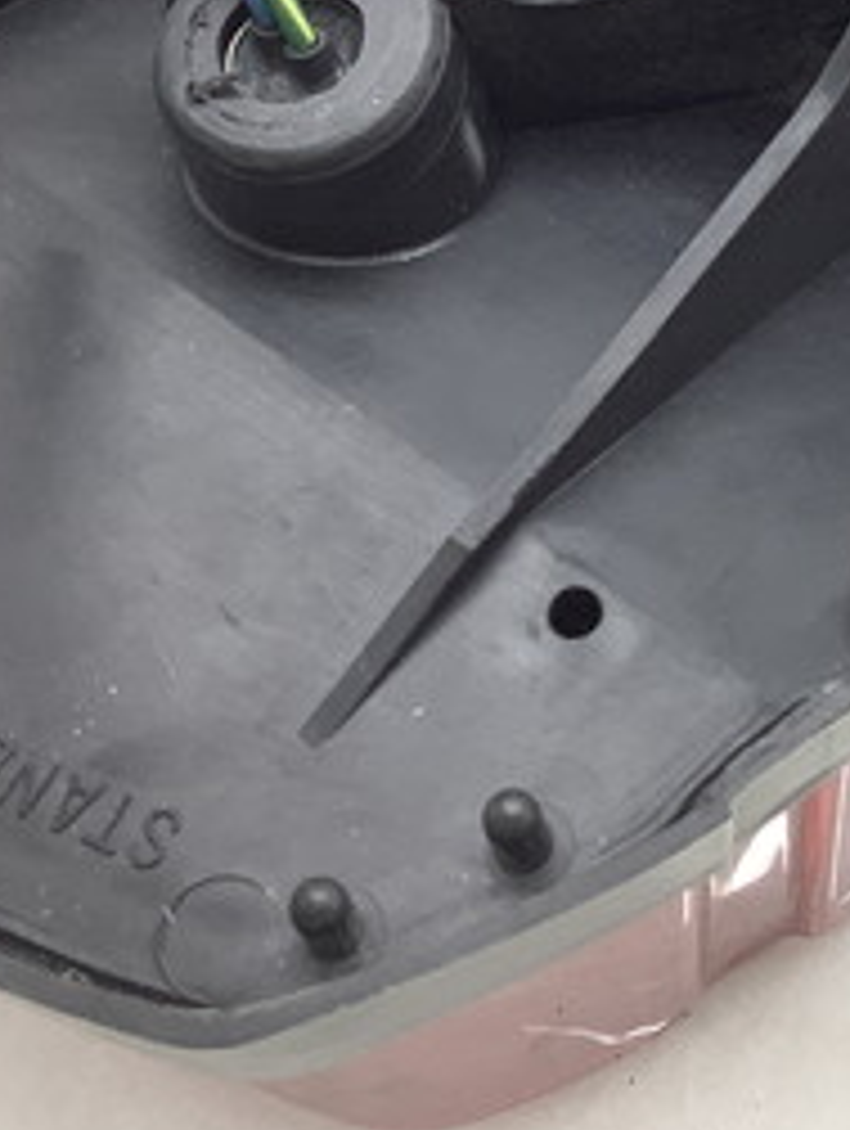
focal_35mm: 74
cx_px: 639
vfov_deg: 25.7
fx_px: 2417
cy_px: 194
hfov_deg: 19.8
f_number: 2.4
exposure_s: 1/120
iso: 32
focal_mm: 3.3
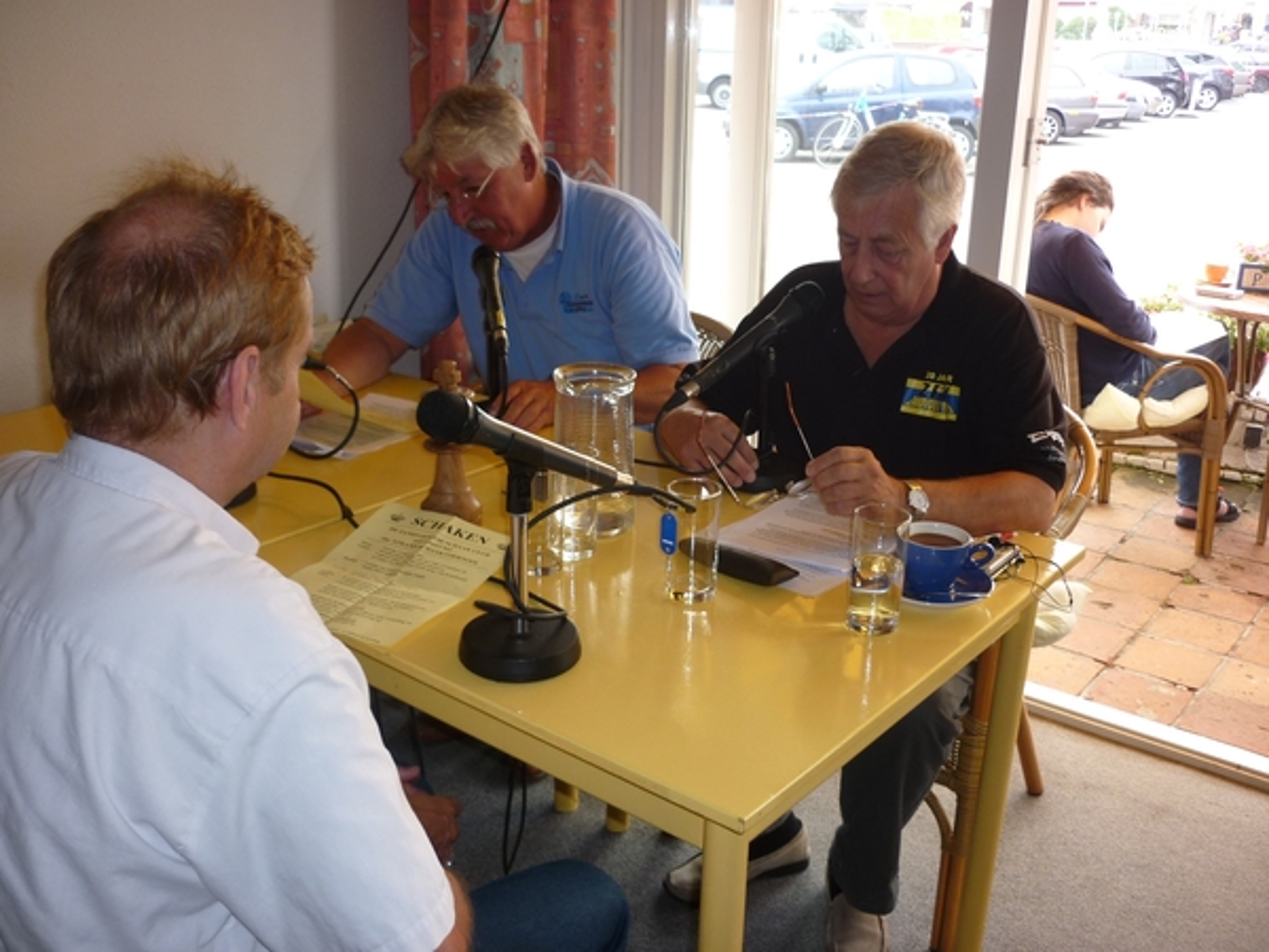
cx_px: 634
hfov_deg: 55.4
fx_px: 1210
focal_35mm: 33
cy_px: 476
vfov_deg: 42.9
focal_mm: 5.5
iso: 100
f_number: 2.8
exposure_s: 1/30
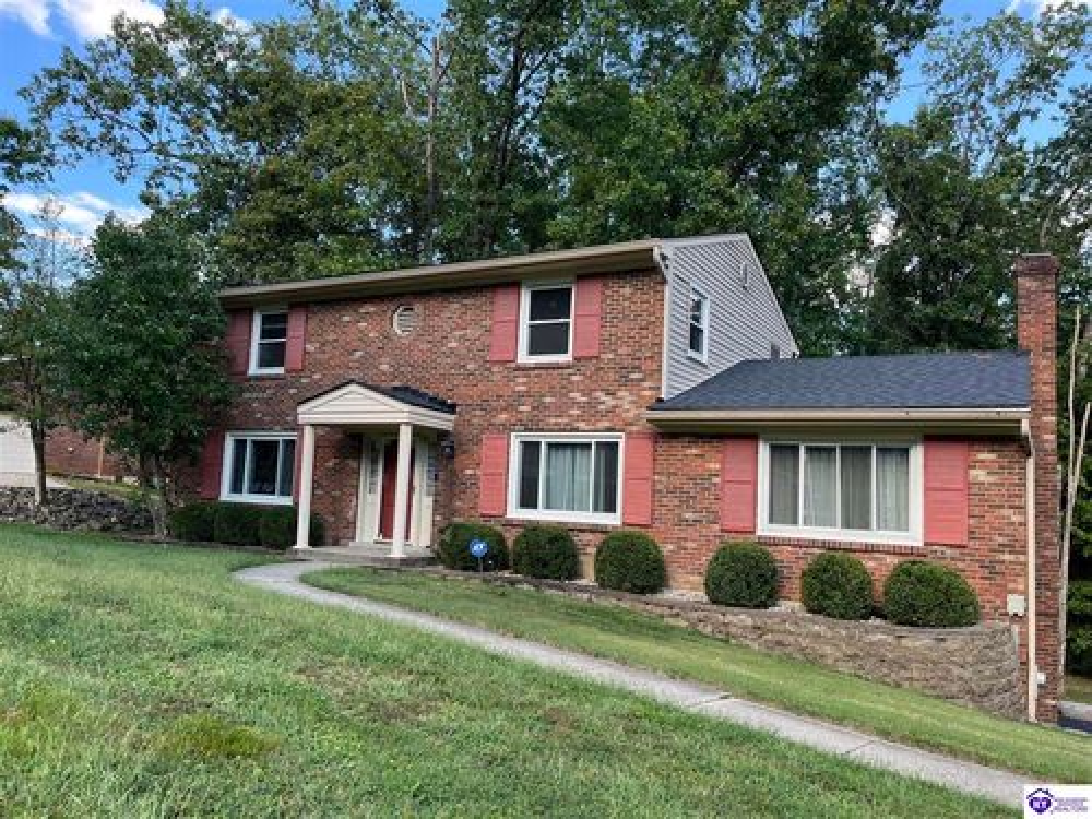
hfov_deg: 67.3
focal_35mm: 26
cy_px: 410
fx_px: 820
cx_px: 546
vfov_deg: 53.1
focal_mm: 5.1
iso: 50
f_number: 1.6
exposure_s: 1/353
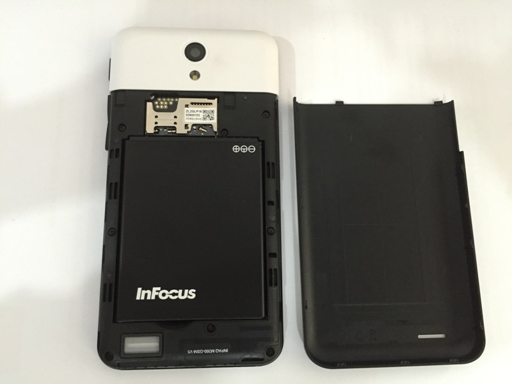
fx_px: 429
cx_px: 256
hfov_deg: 61.7
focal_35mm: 29
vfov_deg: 48.2
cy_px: 192
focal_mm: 4.15
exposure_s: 1/17
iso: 250
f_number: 2.2
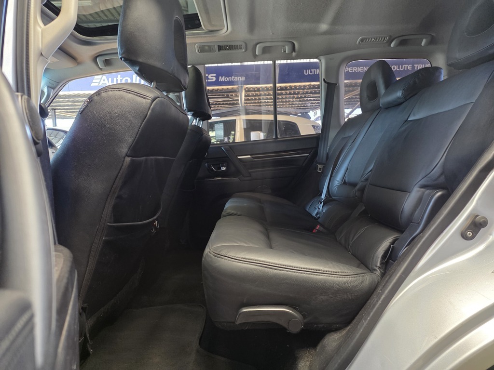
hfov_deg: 73.9
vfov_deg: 58.9
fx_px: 328
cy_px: 185
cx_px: 247
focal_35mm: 23
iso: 400
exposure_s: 1/100
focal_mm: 6.25
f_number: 1.7
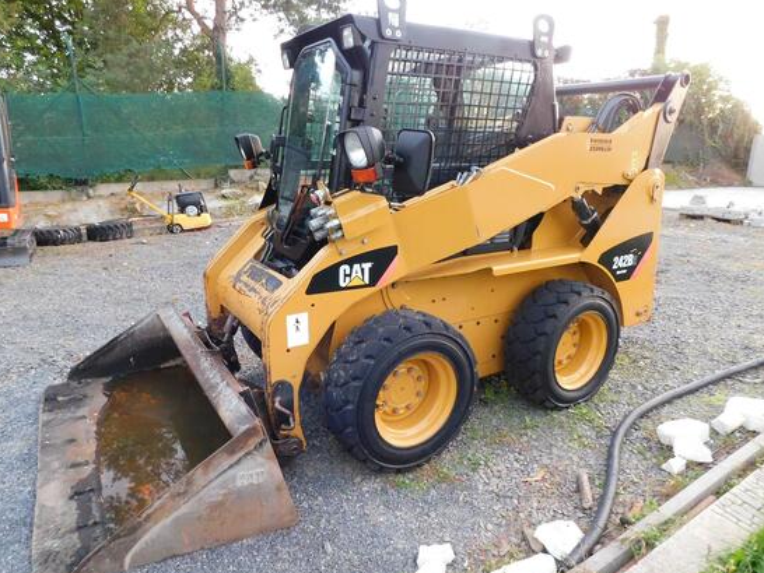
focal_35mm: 24
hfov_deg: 71.6
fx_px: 530
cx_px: 369
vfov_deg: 56.9
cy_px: 289
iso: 400
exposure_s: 1/15
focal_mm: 4
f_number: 3
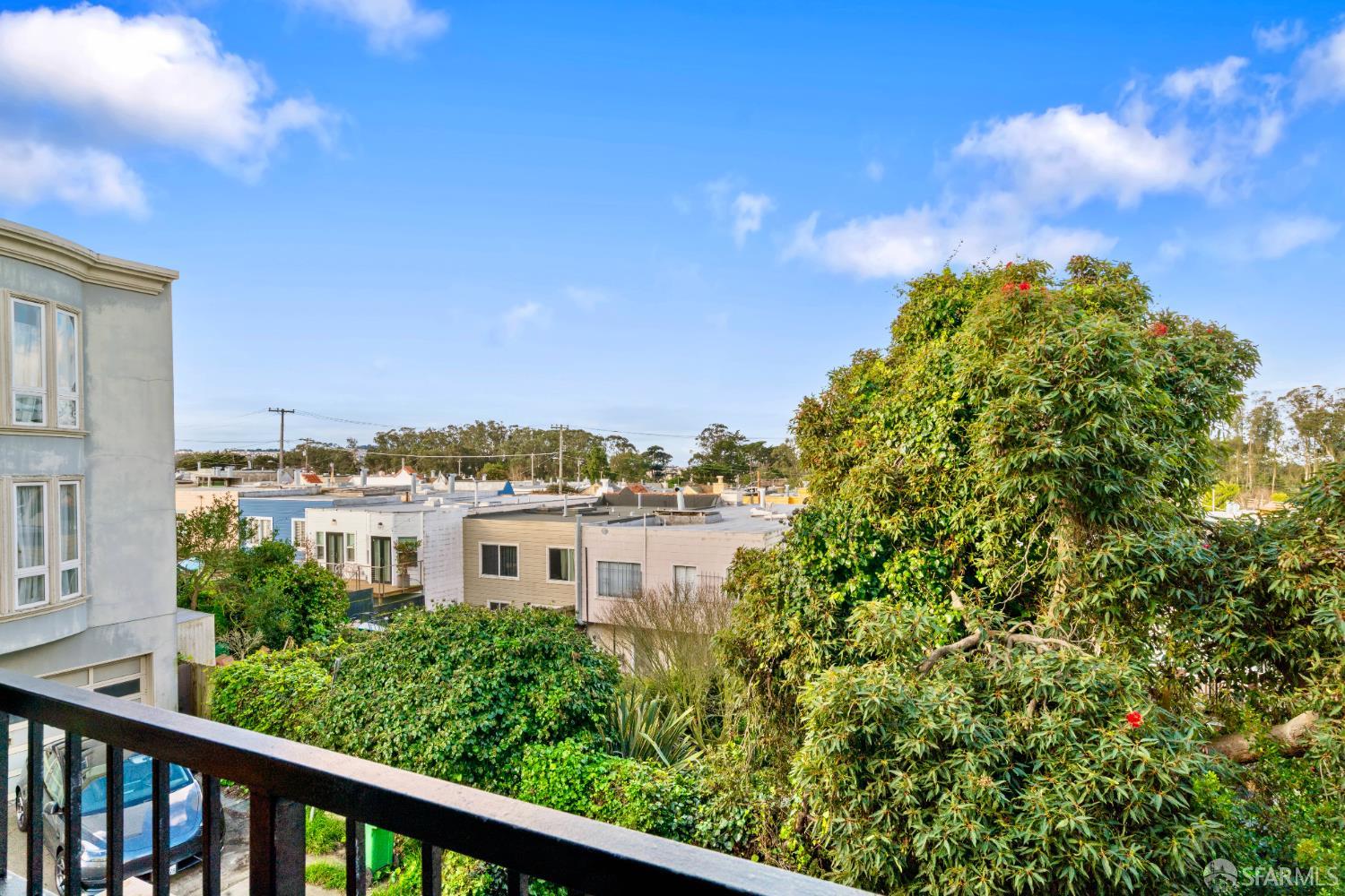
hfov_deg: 90.0
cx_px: 672
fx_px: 672
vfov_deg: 67.4
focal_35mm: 18
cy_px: 448
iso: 200
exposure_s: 1/40
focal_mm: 18
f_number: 16
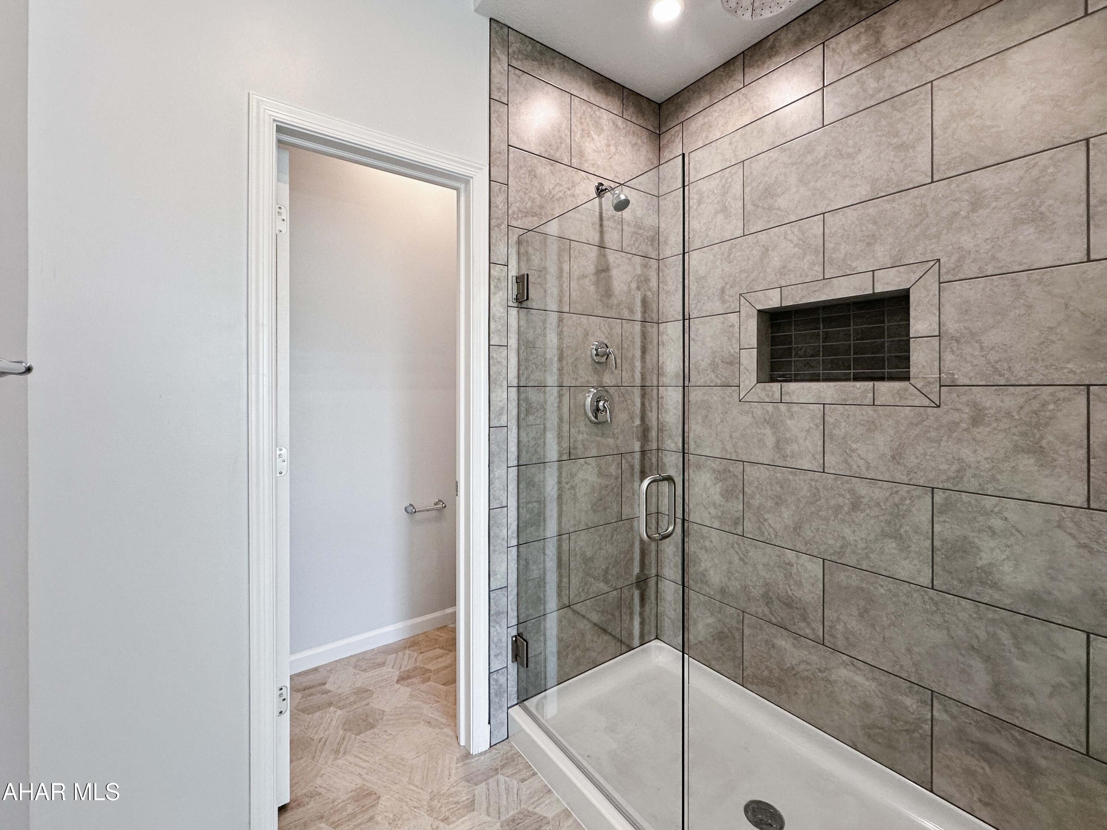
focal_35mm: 14
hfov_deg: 102.1
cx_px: 554
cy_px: 415
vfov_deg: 85.7
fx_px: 448
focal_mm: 2.22
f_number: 2.2
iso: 160
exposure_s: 1/120
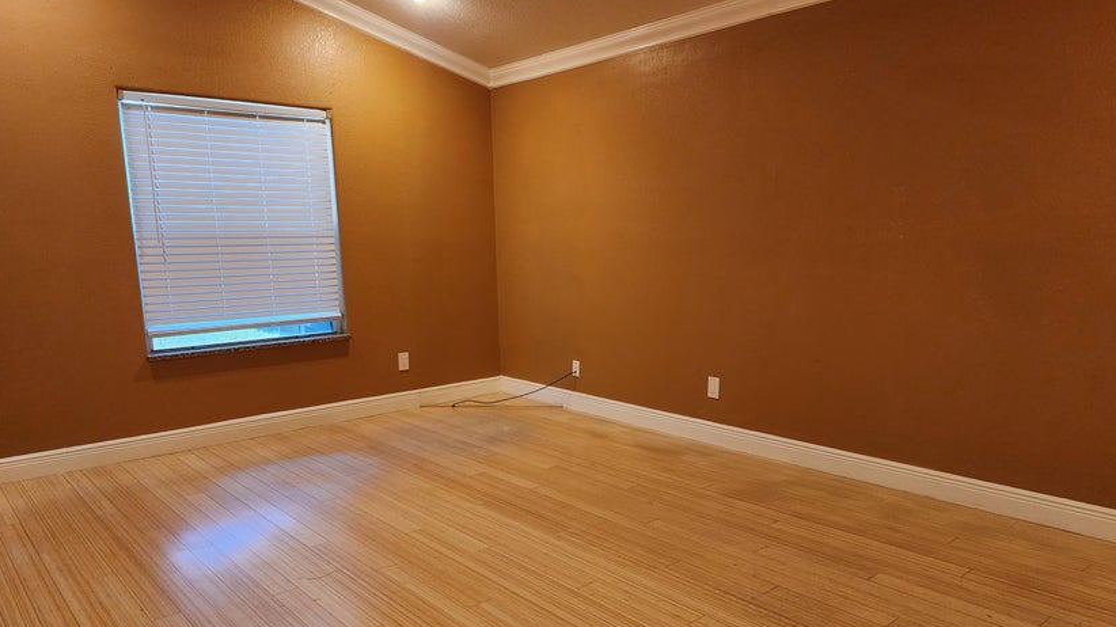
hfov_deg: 71.9
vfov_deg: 44.2
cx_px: 576
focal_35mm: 26
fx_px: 769
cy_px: 358
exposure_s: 1/120
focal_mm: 6.4
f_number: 1.8
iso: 500
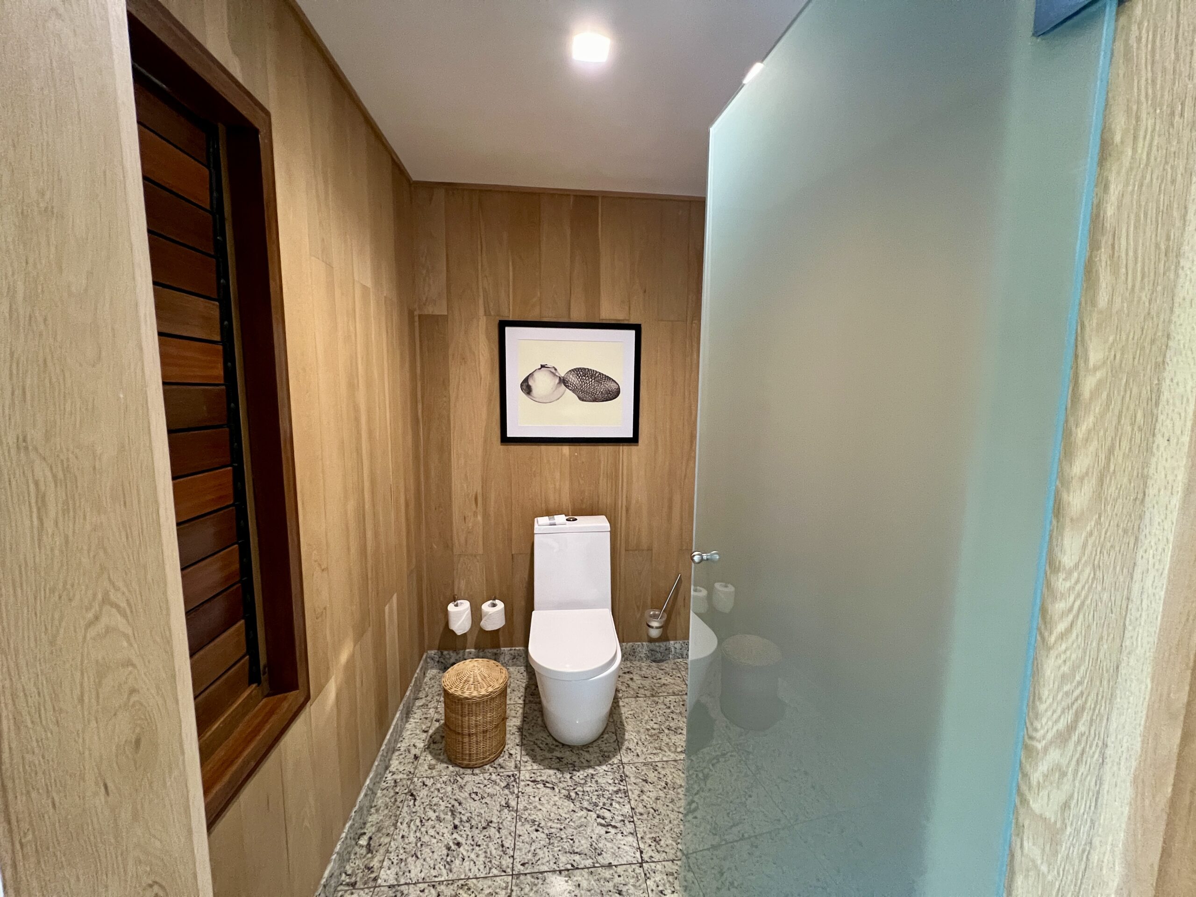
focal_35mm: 13
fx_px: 449
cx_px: 598
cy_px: 448
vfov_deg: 89.9
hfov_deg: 106.2
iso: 400
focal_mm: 1.57
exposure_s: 1/60
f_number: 1.8
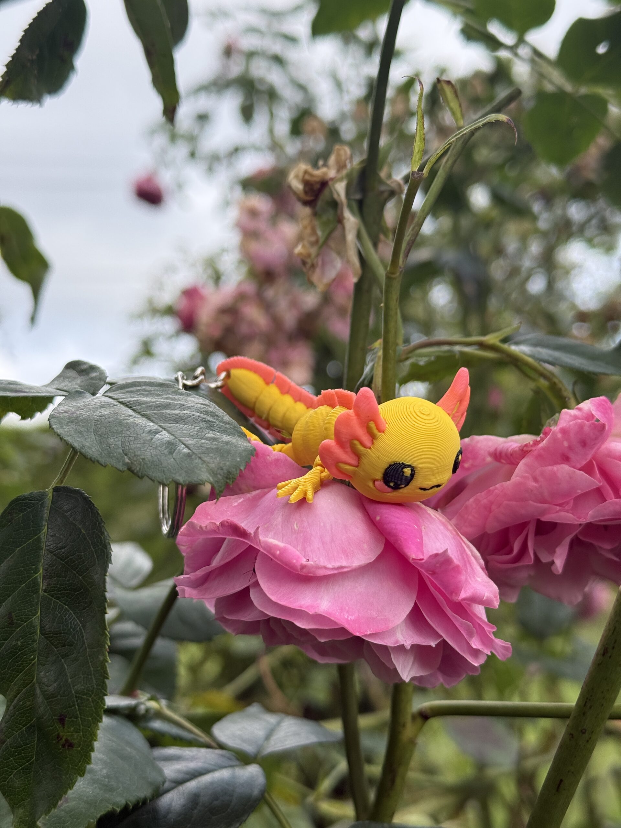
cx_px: 310
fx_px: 1148
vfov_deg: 39.7
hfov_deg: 30.3
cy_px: 414
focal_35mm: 48
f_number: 1.78
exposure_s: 1/1149
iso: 64
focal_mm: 6.76
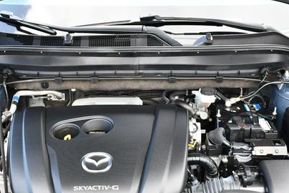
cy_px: 130
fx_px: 458
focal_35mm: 57
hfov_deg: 35.0
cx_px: 132
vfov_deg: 23.7
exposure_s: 1/250
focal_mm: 18
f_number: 3.5
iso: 500
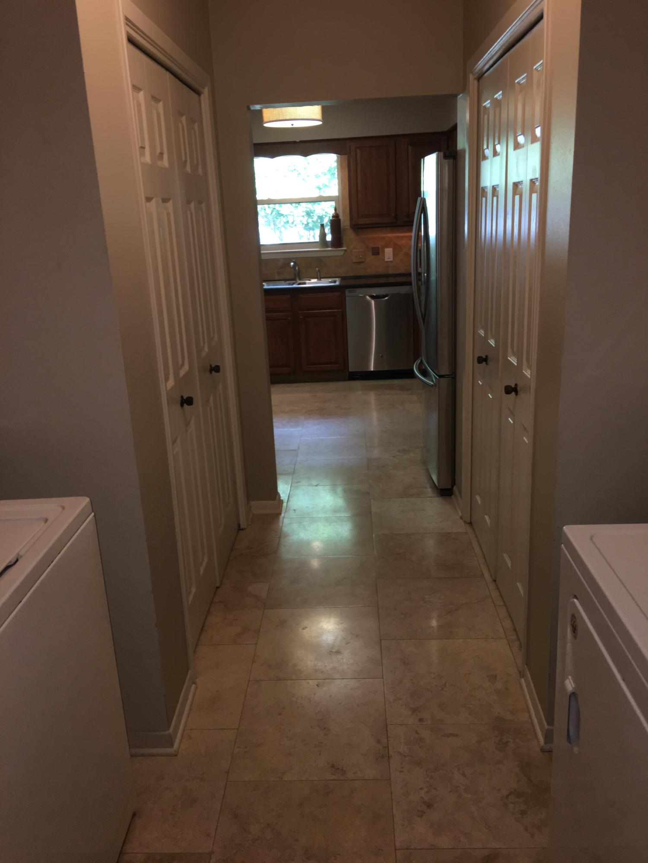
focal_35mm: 29
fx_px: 724
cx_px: 324
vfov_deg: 61.7
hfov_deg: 48.2
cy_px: 432
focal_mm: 4.15
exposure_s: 1/30
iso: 50
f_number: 2.2
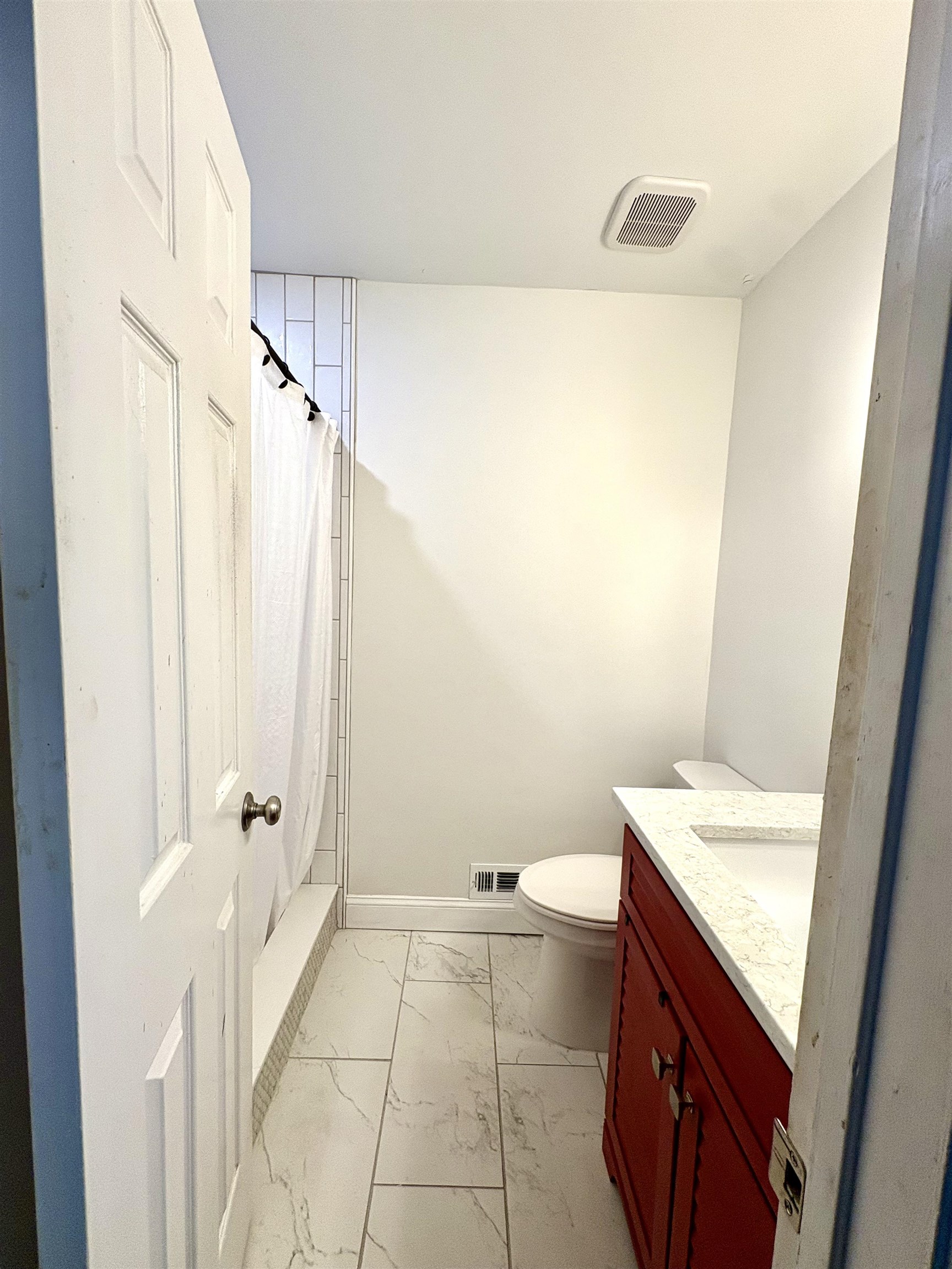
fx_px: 513
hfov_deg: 85.7
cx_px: 476
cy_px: 634
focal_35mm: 14
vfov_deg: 102.1
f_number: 2.2
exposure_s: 1/120
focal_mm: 2.22
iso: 100
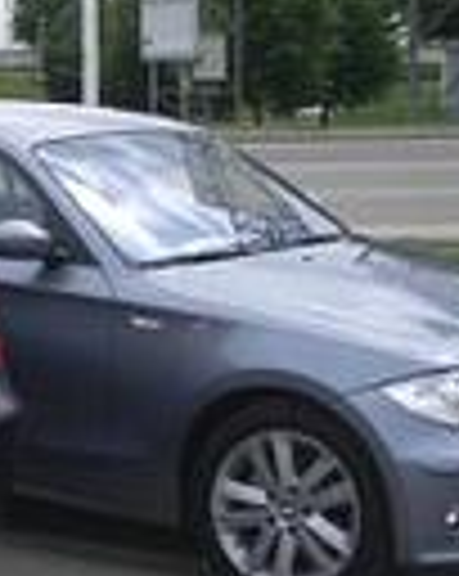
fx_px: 1821
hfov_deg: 13.8
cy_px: 216
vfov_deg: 17.9
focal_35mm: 107
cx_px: -130
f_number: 4.3
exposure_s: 1/640
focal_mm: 5.8
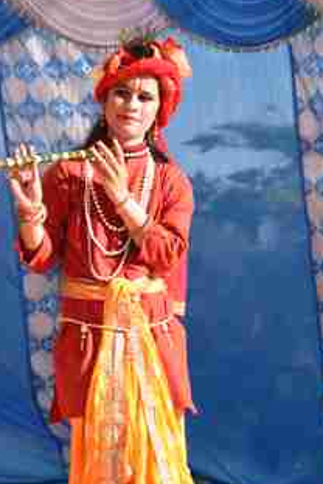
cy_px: 239
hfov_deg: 5.1
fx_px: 3620
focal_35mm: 269
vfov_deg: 7.7
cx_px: 176
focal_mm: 140
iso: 100
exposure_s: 1/125
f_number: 8
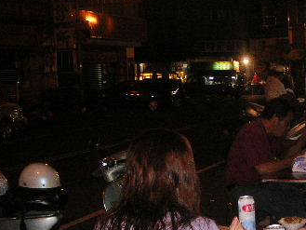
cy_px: 157
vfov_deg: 20.4
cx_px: 254
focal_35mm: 72
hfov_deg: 26.4
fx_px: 637
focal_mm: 6.1
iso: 160
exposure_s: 1/45
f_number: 2.8
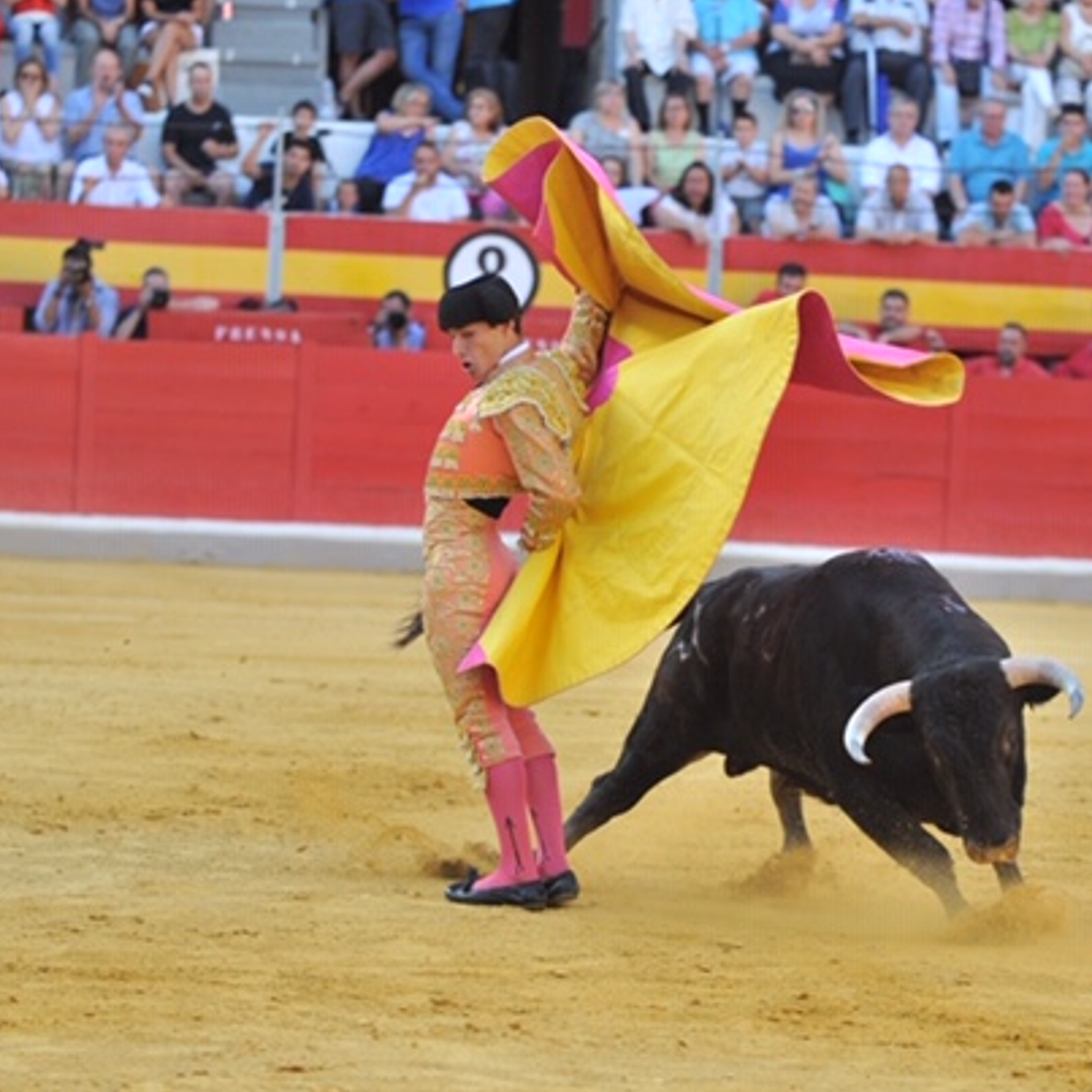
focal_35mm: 243
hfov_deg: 7.2
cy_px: 526
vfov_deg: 7.2
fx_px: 8673
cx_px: 610
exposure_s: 1/1000
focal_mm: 120
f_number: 2.8
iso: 640
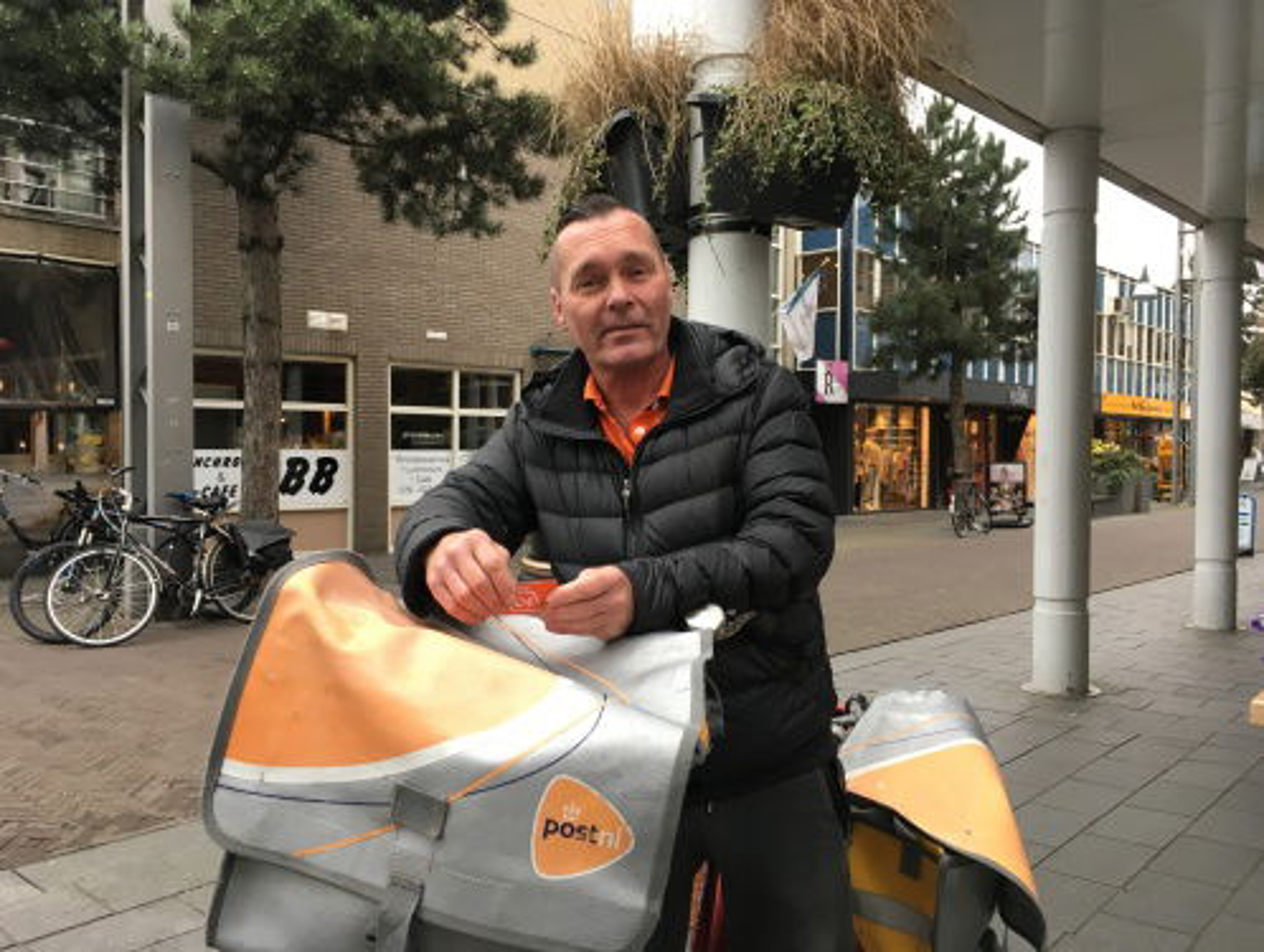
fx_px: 1060
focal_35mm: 29
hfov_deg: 61.6
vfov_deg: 48.3
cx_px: 632
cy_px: 476
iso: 32
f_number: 2.2
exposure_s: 1/33
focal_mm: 4.15
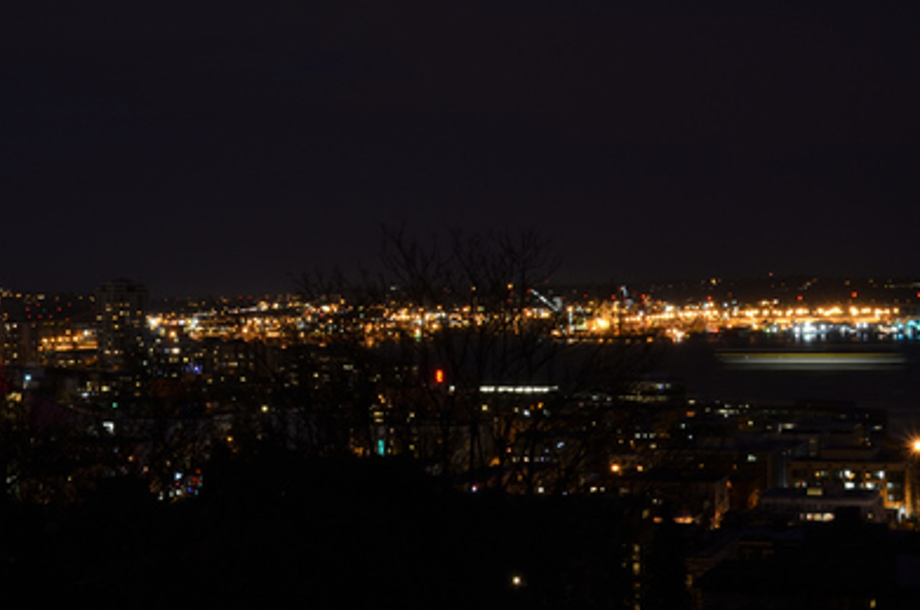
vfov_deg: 17.4
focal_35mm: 78
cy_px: 213
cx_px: 125
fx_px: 1987
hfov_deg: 25.4
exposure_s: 20
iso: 100
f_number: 16
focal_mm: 29
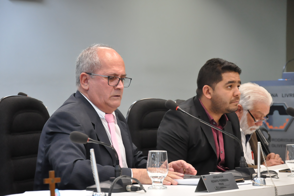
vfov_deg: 11.4
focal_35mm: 120
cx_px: 147
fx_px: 979
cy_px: 98
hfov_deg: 17.1
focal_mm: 80
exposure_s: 1/80
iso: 2000
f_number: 5.3
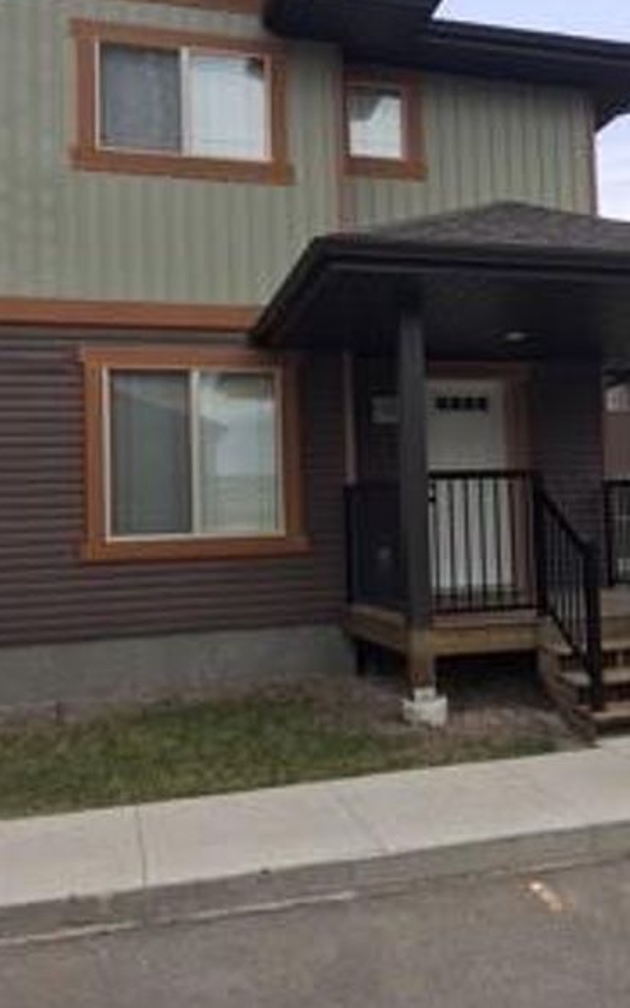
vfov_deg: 55.3
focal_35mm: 35
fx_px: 962
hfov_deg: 36.0
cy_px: 472
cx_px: 399
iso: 32
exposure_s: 1/549
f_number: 2.2
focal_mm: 4.15
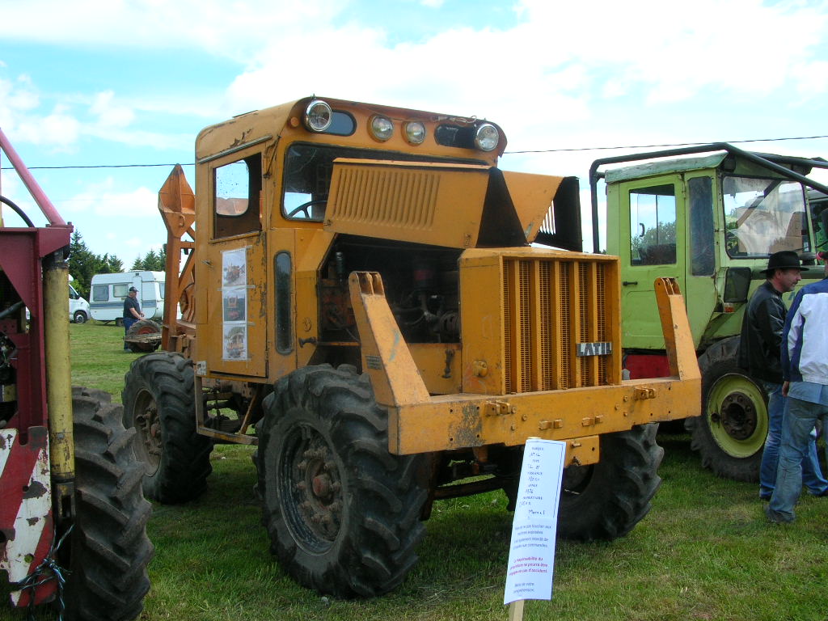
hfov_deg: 52.6
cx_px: 414
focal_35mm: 35
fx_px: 837
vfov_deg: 40.7
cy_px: 310
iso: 50
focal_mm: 5.8
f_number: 5.6
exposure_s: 1/126
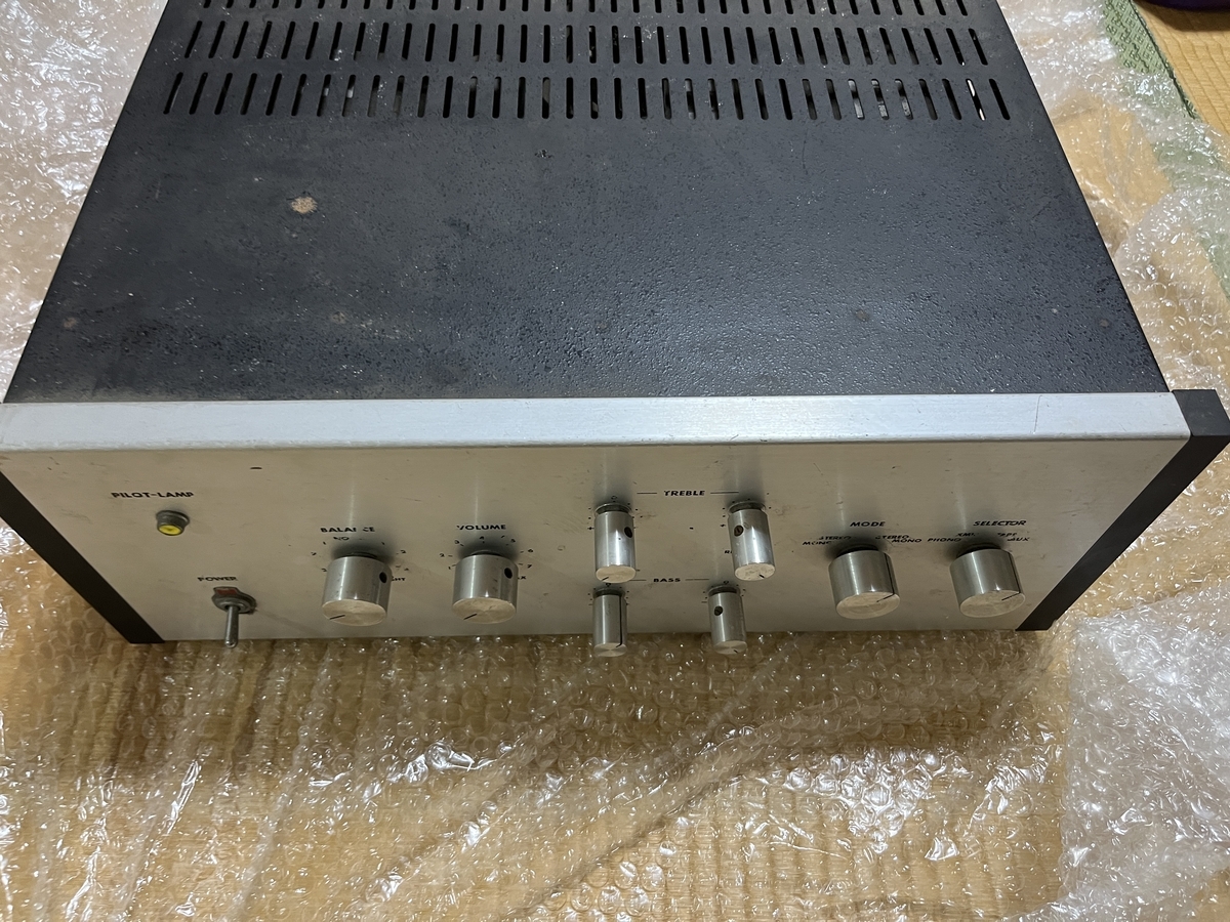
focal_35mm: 26
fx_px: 924
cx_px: 615
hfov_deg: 67.3
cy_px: 461
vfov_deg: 53.1
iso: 250
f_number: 1.6
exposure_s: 1/60
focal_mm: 5.1
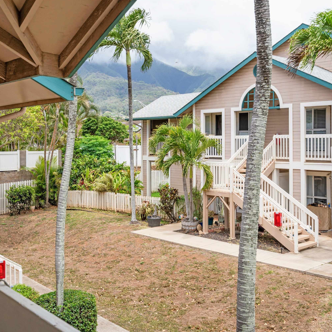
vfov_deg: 39.2
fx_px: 467
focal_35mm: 43
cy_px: 165
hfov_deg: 39.1
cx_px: 145
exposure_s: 1/500
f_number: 8
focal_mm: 33
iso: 320
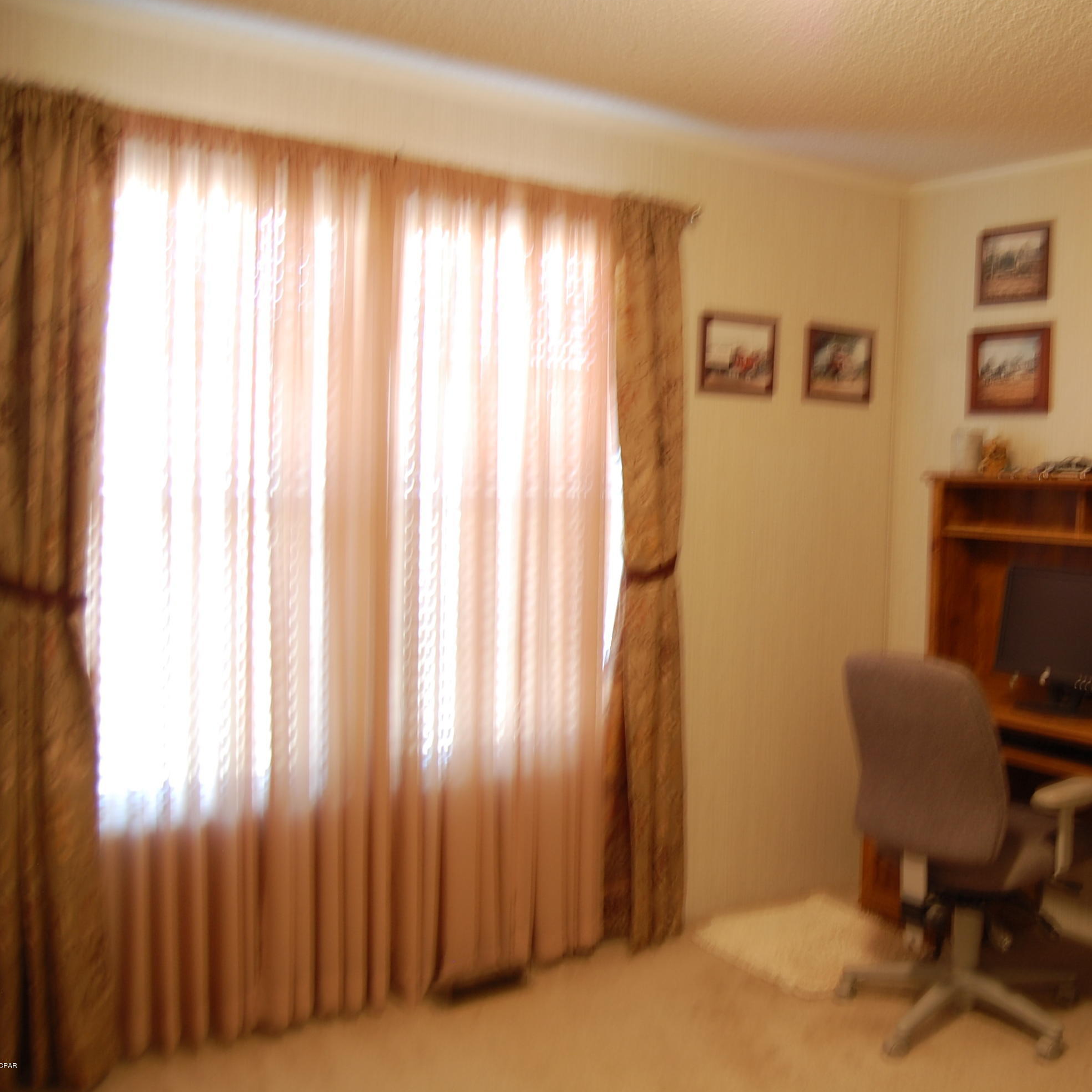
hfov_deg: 45.7
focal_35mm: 35
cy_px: 546
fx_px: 1249
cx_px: 806
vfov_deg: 47.2
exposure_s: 1/6
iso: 200
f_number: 3.5
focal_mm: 18
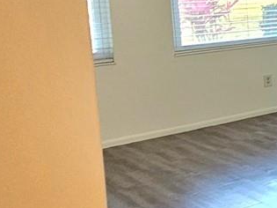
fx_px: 528
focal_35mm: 66
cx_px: 558
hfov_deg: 18.6
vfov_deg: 21.7
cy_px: 16
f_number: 2.2
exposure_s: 1/60.2
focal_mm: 2.2
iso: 200
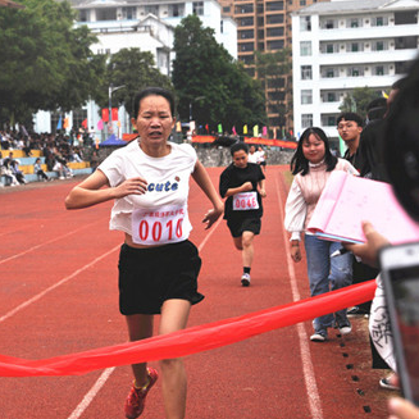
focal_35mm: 101
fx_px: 1383
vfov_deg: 17.2
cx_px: 100
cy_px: 210
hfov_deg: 17.1
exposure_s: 1/500
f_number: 11
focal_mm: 52
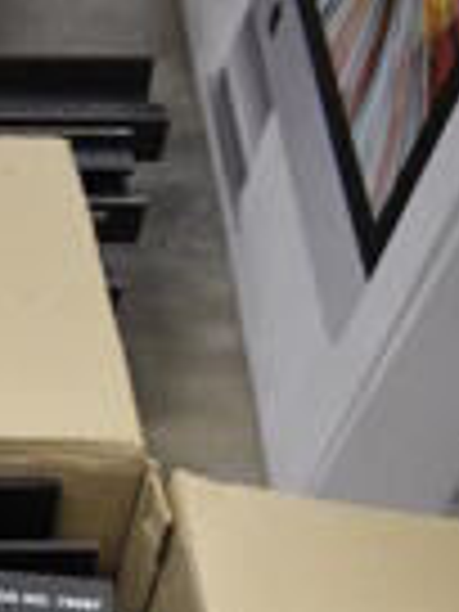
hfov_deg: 13.7
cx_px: -225
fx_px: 1803
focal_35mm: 102
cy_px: 1001
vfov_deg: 16.9
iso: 2000
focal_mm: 20
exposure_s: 1/125
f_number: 3.5
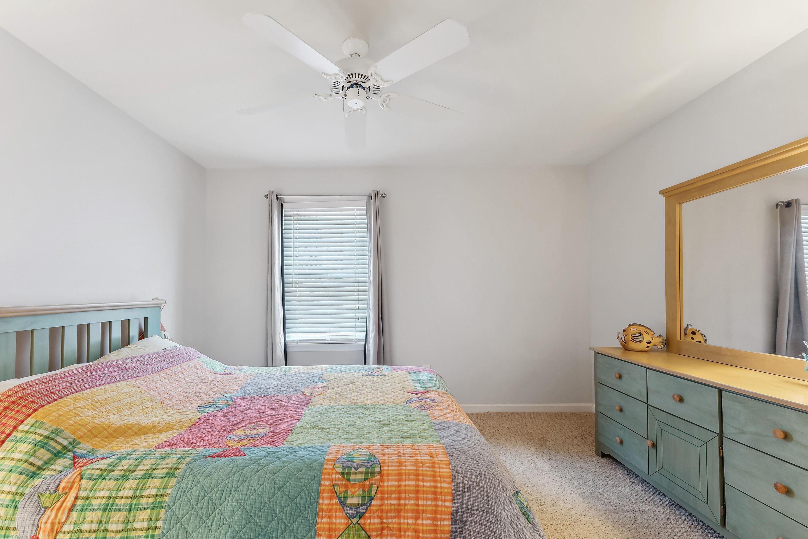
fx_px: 337
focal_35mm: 15
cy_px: 285
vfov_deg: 77.3
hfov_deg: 100.3
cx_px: 386
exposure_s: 1/5
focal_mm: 14
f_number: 8
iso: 640
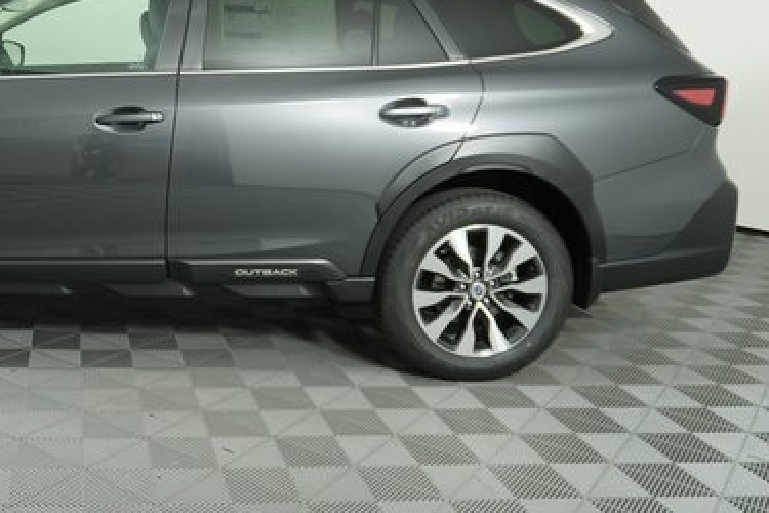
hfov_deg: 44.6
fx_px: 876
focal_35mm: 41
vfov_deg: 32.5
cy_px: 198
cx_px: 133
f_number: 4
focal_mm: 16
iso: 400
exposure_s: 1/160
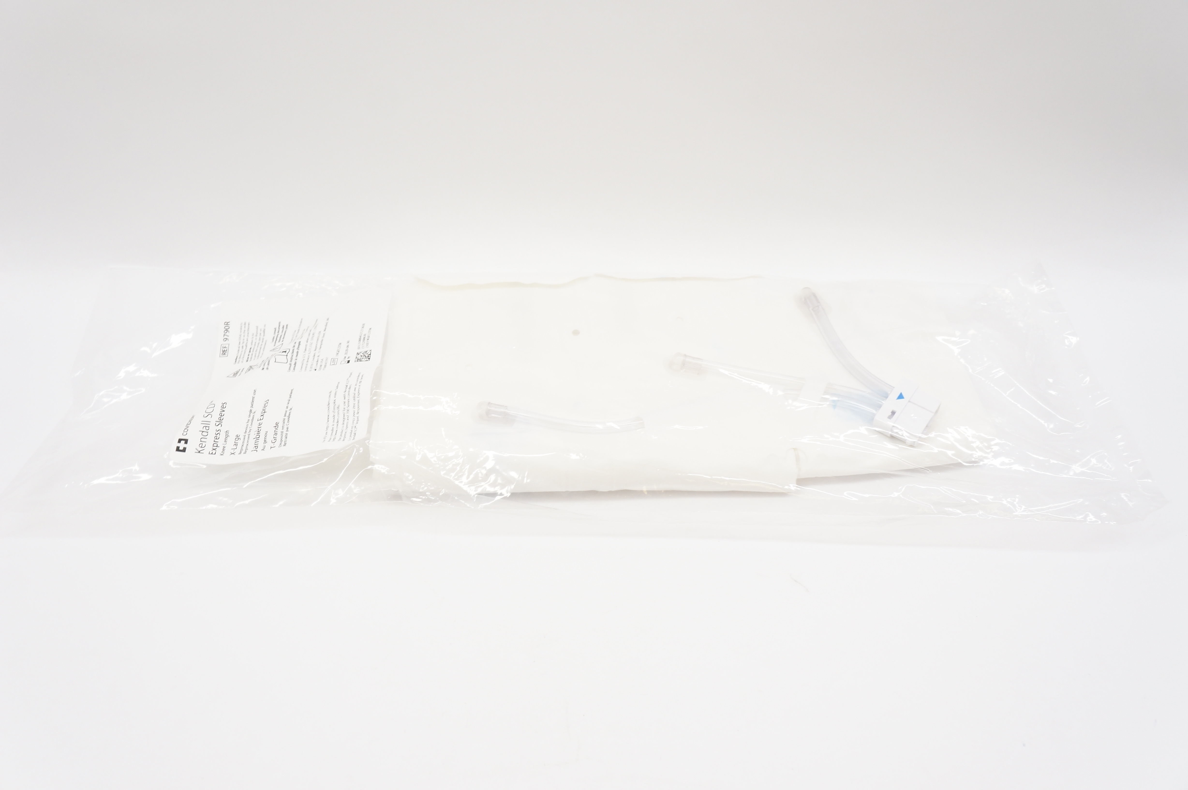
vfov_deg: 39.9
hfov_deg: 57.3
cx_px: 594
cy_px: 395
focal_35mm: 33
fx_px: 1088
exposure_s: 1/60
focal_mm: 22
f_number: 5.6
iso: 400
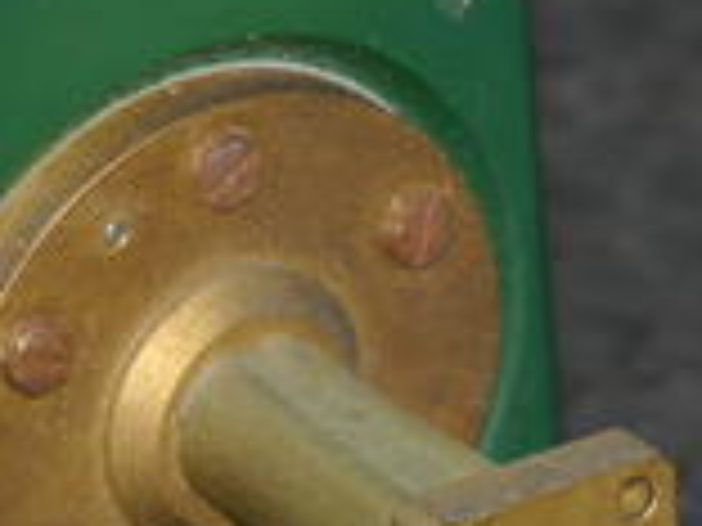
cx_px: 320
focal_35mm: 719
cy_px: 468
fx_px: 14581
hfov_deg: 2.8
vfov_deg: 2.1
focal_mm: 140
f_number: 11
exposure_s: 1/60
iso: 400
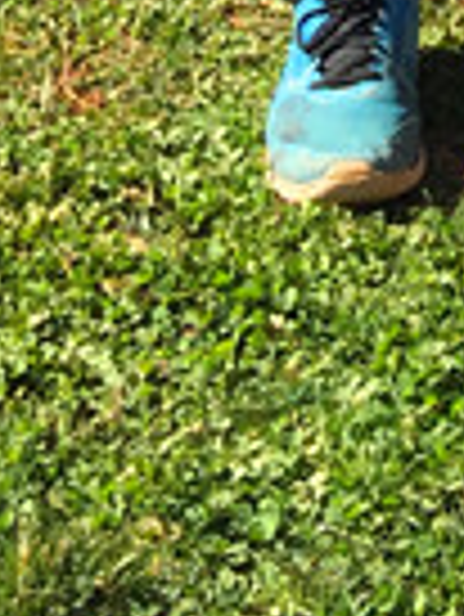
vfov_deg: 9.6
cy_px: -1115
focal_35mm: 169
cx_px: 581
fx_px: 3016
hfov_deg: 8.7
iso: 32
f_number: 2.2
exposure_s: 1/1014
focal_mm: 4.15
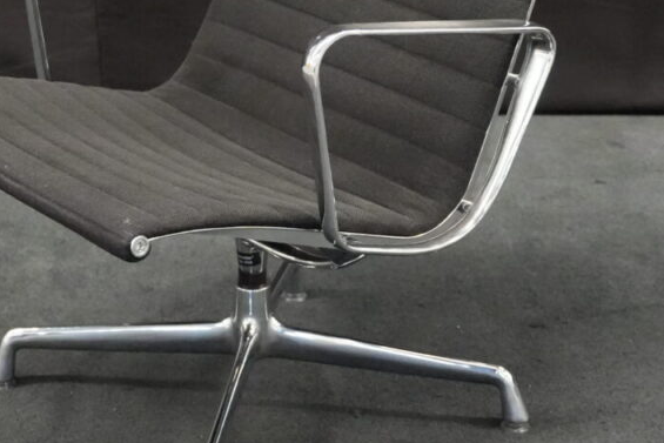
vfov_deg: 12.9
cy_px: 101
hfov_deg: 19.2
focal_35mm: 106
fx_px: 1955
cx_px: 259
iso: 12800
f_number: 4
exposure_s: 1/100
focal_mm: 39
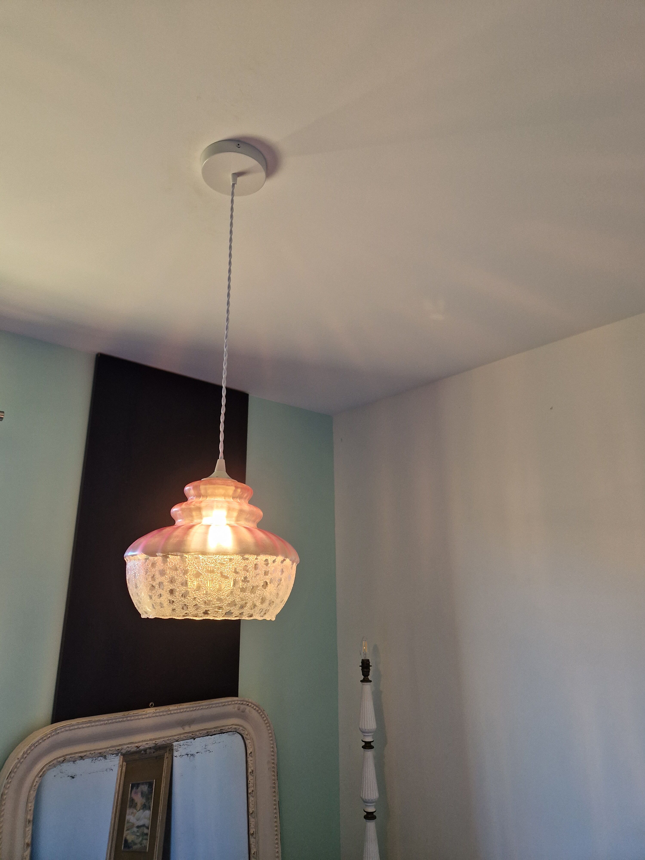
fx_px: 571
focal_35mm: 23
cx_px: 322
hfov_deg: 58.9
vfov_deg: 73.9
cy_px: 430
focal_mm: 5.4
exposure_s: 1/180
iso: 160
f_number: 1.8
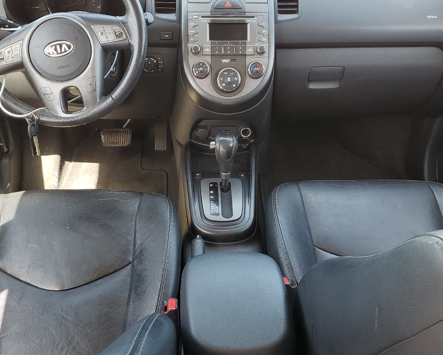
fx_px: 524
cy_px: 176
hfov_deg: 45.7
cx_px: 199
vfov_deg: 37.3
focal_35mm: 40
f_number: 1.5
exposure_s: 1/120
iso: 53
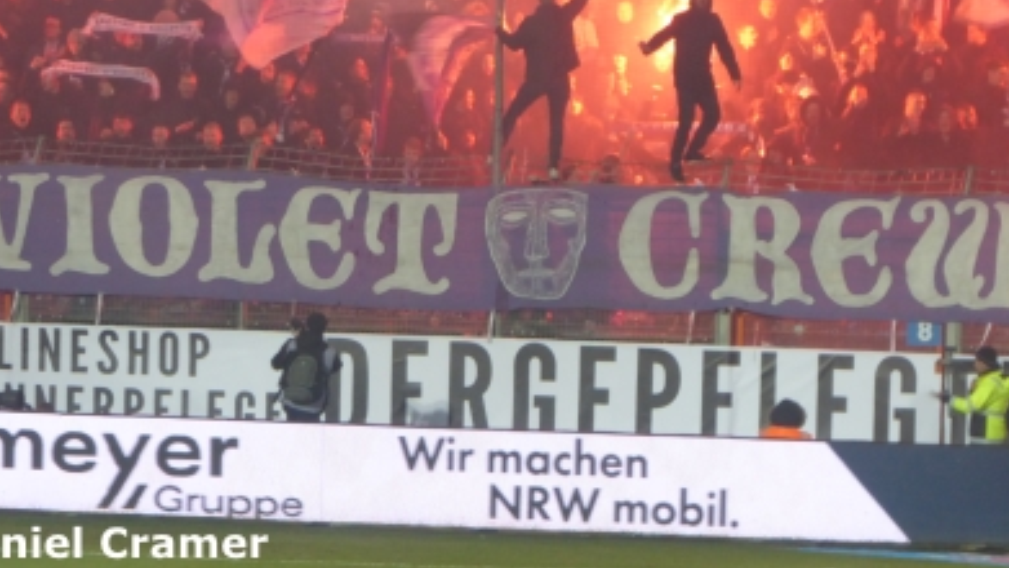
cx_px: 452
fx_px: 15599
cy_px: 137
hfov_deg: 3.7
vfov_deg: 2.1
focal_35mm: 583
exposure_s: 1/50
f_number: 6
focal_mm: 83.4
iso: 400
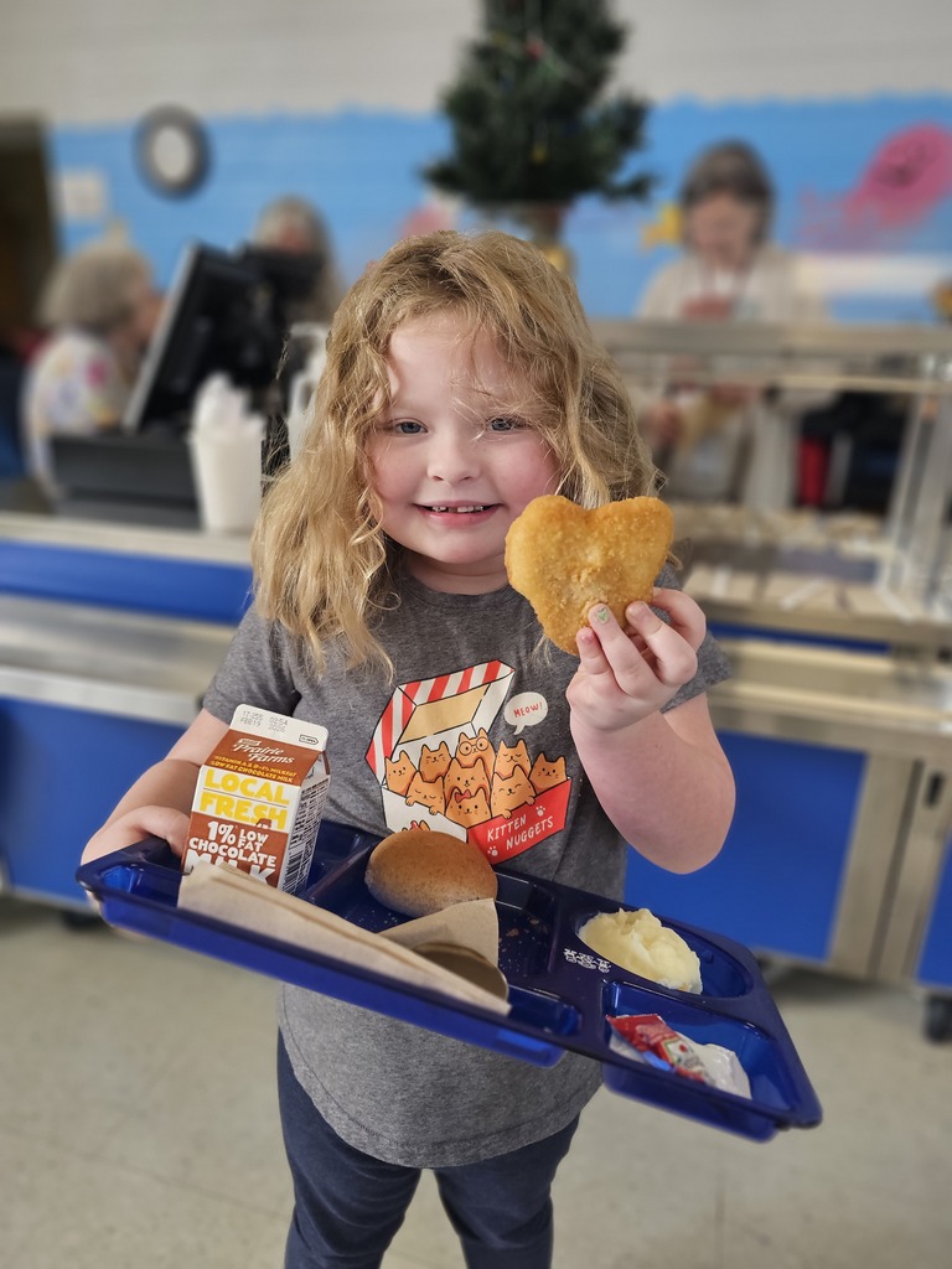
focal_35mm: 23
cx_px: 476
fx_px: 843
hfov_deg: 58.9
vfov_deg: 73.9
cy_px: 634
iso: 100
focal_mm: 6.3
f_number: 1.7
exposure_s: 1/120
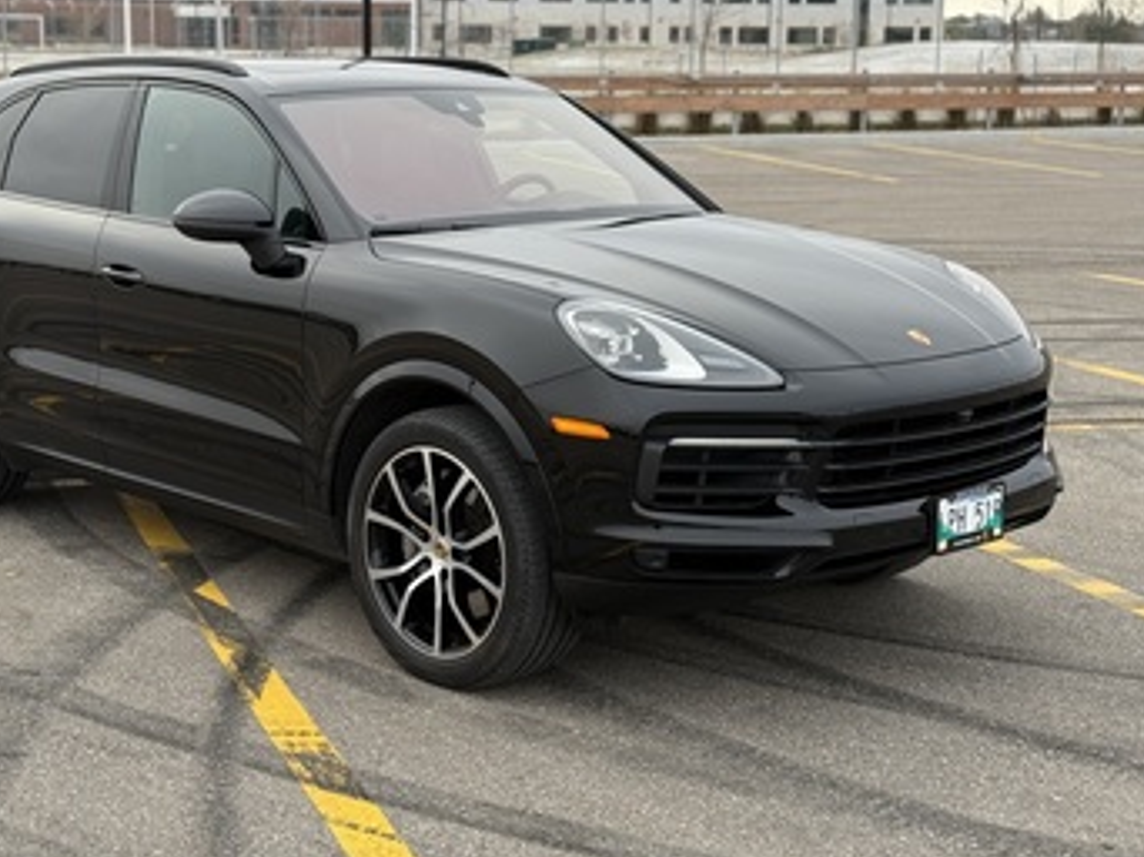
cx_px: 468
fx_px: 1948
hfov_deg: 32.6
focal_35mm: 59
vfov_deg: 24.7
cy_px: 343
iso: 80
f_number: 1.78
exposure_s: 1/570
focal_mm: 6.76
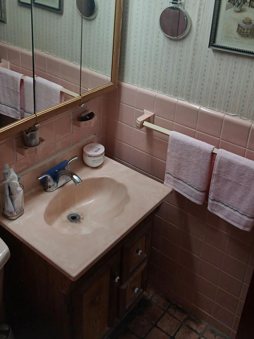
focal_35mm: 37
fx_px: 362
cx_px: 103
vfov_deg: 49.0
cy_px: 104
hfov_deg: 38.5
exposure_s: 1/60
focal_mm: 3.98
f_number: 1.8
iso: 80
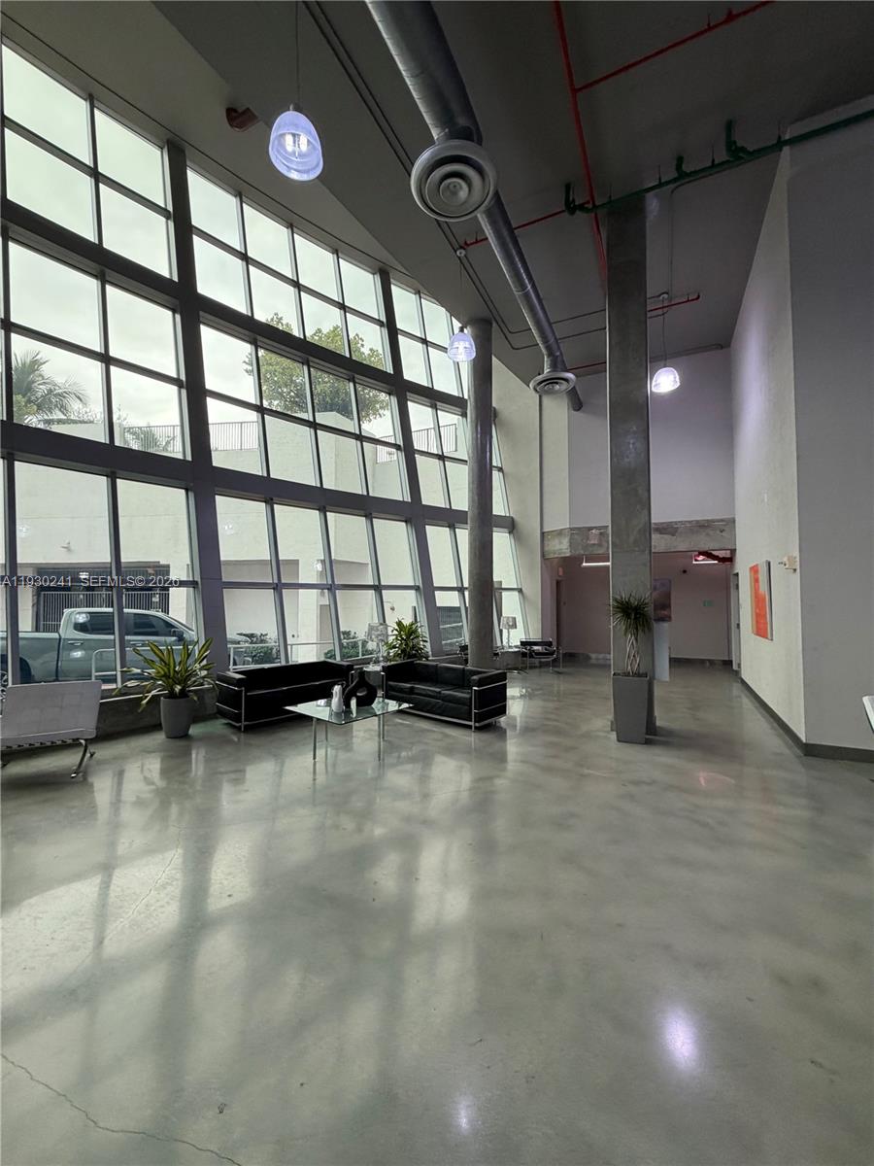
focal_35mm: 14
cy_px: 583
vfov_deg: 102.1
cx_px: 437
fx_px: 471
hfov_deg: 85.7
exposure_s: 1/120
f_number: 2.2
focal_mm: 2.22
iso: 100
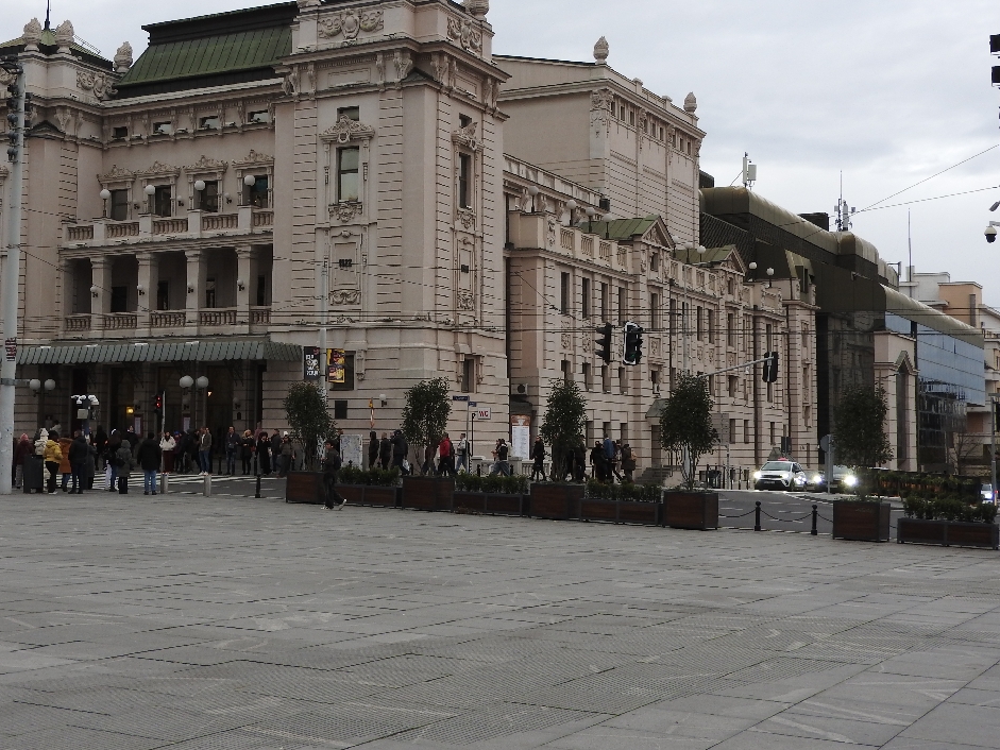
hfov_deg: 37.3
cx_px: 397
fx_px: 1473
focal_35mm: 51
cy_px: 310
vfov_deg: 28.5
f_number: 3.8
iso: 100
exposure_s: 1/80
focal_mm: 7.2
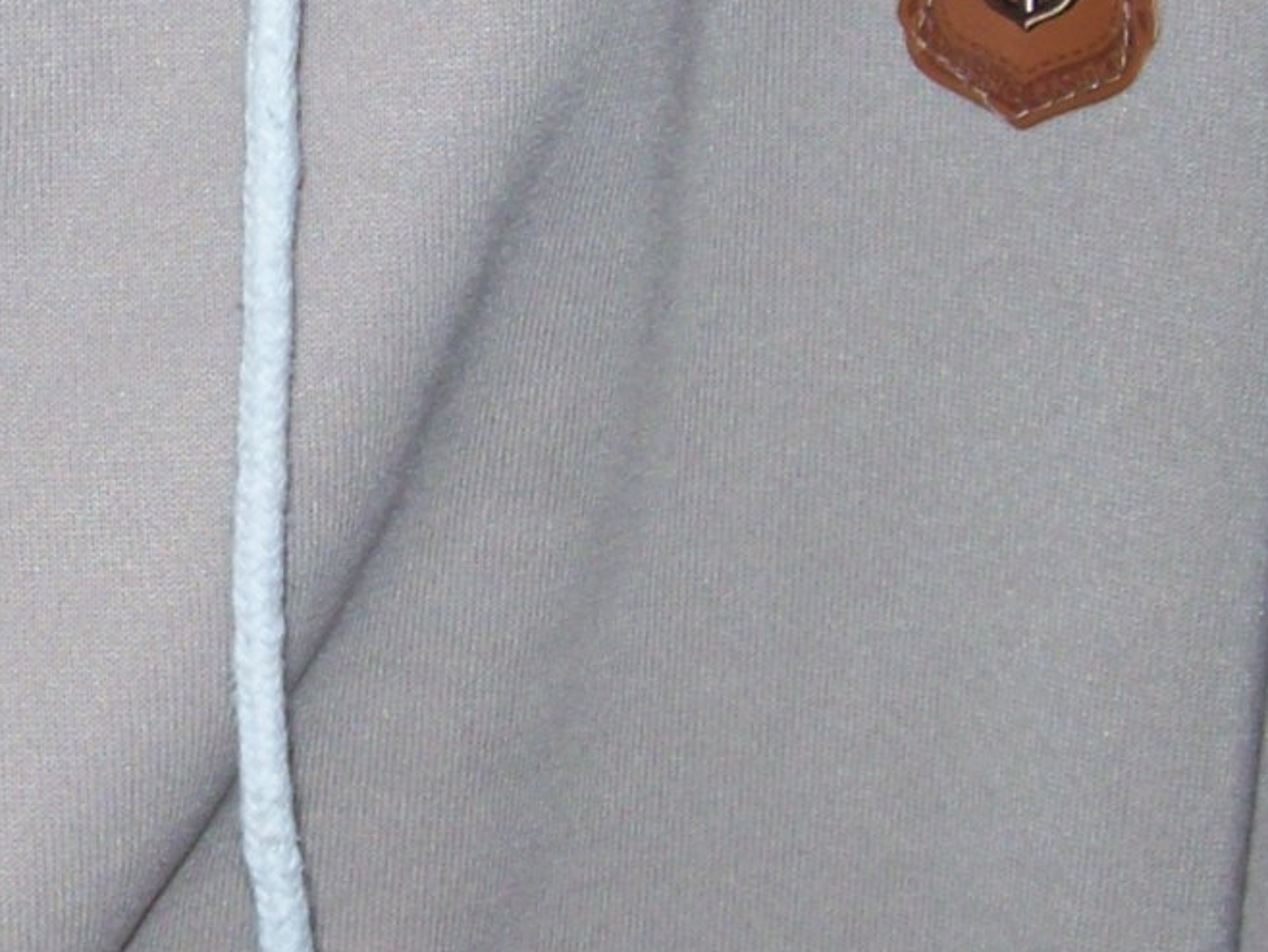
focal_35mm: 112
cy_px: 372
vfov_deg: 13.2
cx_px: -17
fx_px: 4104
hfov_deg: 17.1
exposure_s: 1/64
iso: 80
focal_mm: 6
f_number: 2.7
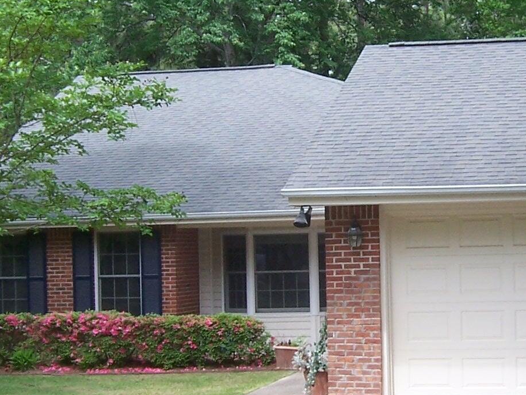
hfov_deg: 21.1
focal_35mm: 93
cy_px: 211
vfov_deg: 15.9
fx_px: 1414
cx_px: 317
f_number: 3.4
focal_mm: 5.5
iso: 80
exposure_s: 1/350
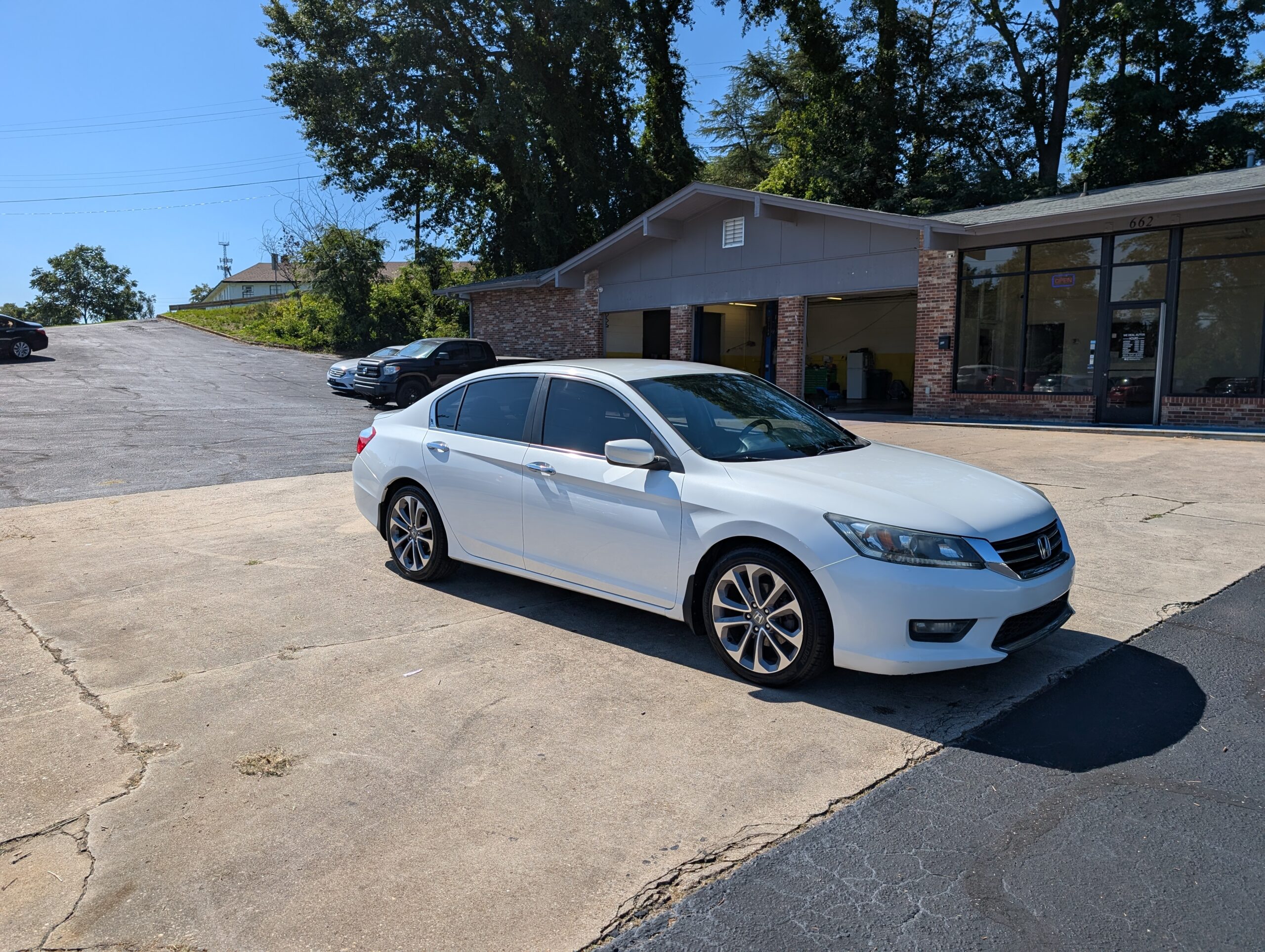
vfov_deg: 56.9
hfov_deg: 71.5
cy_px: 476
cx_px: 632
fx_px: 878
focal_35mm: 24
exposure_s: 1/1558
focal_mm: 6.9
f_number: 1.68
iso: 20
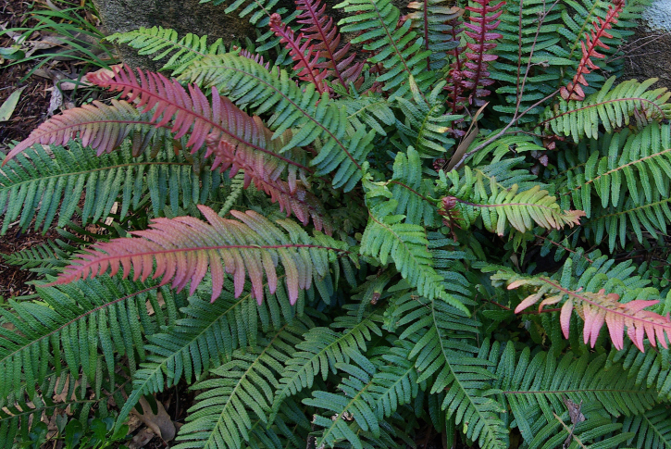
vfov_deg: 20.7
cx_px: 463
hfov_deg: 30.3
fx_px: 1226
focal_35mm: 66
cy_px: 137
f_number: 8
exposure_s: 1/10
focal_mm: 31
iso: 200
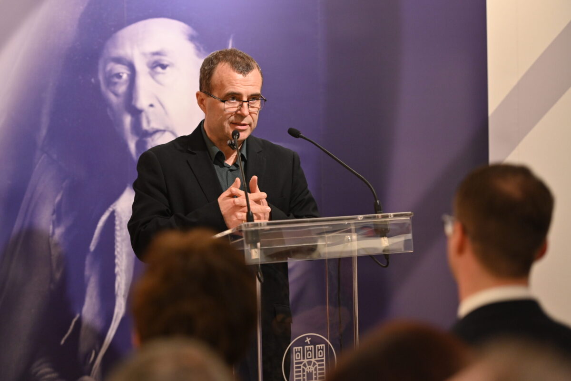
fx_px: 1935
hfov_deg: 16.8
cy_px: 190
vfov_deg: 11.2
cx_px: 286
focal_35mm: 122
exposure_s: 1/320
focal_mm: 122
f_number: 3.2
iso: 2000
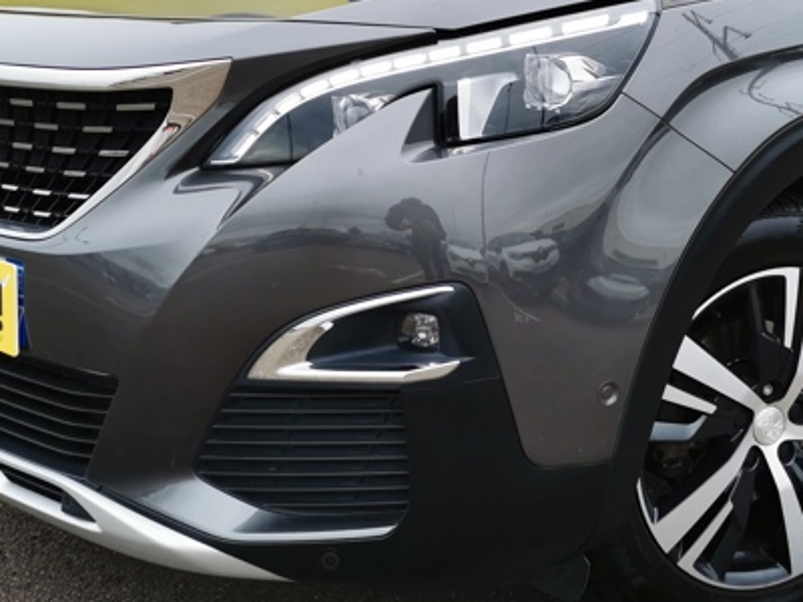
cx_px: 540
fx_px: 1253
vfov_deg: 26.7
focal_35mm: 54
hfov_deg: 35.2
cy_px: 150
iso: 50
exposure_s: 1/160
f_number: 1.8
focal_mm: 5.58
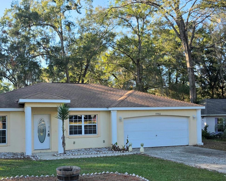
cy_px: 112
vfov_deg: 39.9
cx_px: 78
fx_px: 248
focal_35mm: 37
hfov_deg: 48.4
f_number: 1.7
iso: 80
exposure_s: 1/2000
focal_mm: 6.3
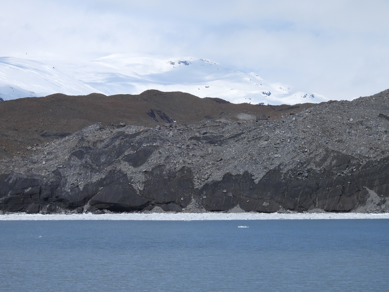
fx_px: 1686
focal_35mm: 150
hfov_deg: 13.2
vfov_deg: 9.9
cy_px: 146
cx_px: 194
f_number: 4.5
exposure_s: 1/2000
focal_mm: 26.8
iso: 100
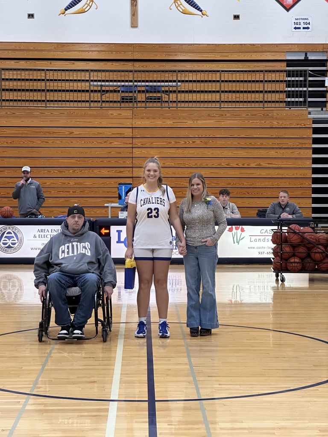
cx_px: 164
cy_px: 218
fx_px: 973
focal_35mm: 77
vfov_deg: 25.3
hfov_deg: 19.1
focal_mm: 9
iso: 320
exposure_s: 1/120
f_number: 2.8
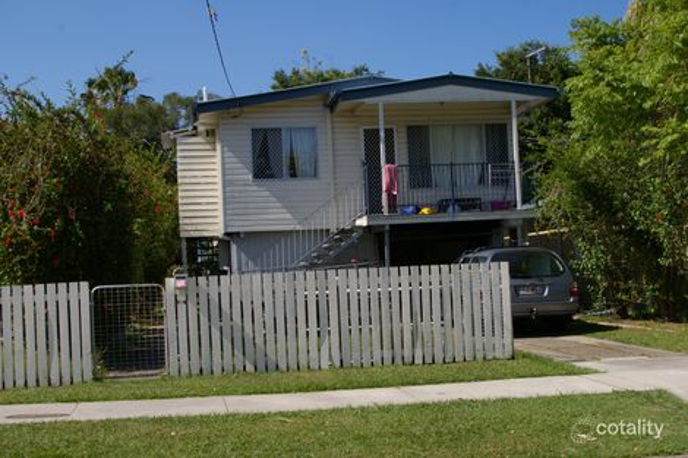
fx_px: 917
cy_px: 229
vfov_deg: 28.1
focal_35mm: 48
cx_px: 344
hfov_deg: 41.1
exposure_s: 1/350
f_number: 9.5
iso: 200
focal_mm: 32
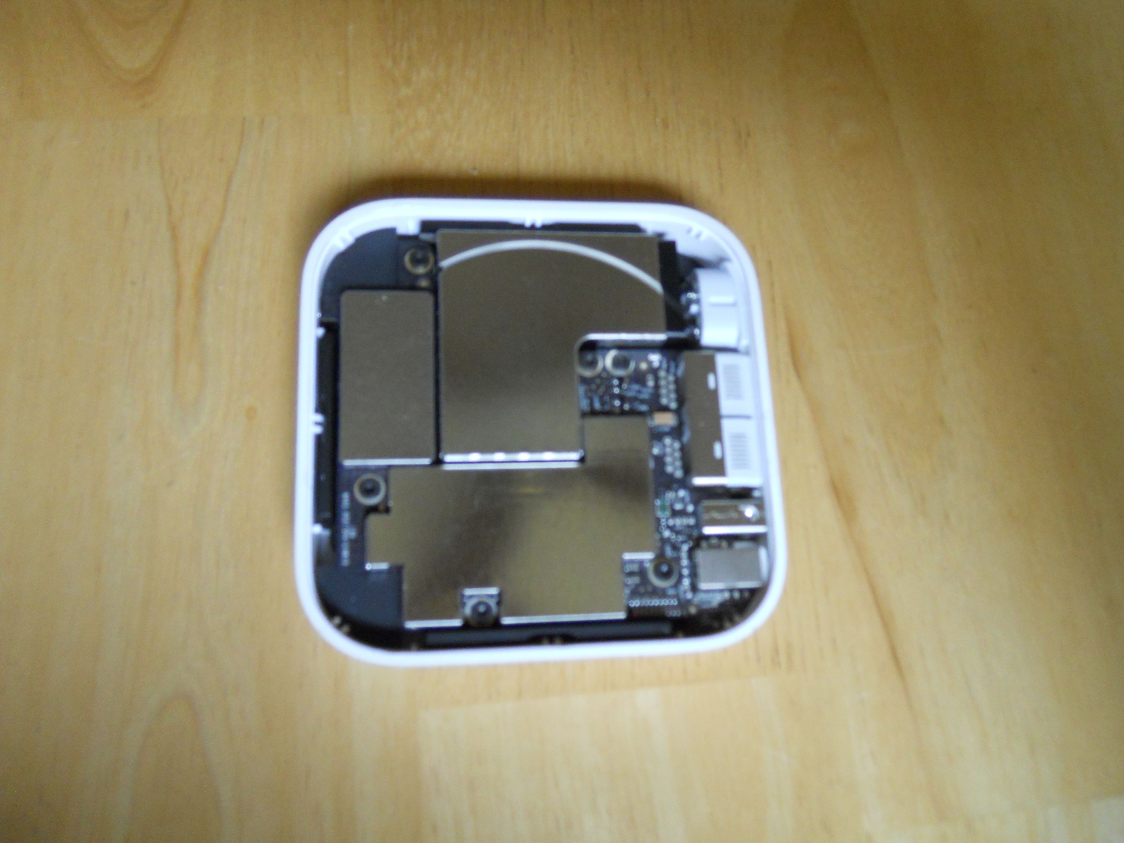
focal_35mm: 28
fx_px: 909
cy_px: 422
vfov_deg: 49.7
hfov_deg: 63.4
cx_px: 562
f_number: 2.7
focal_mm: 5
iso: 400
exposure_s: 1/30
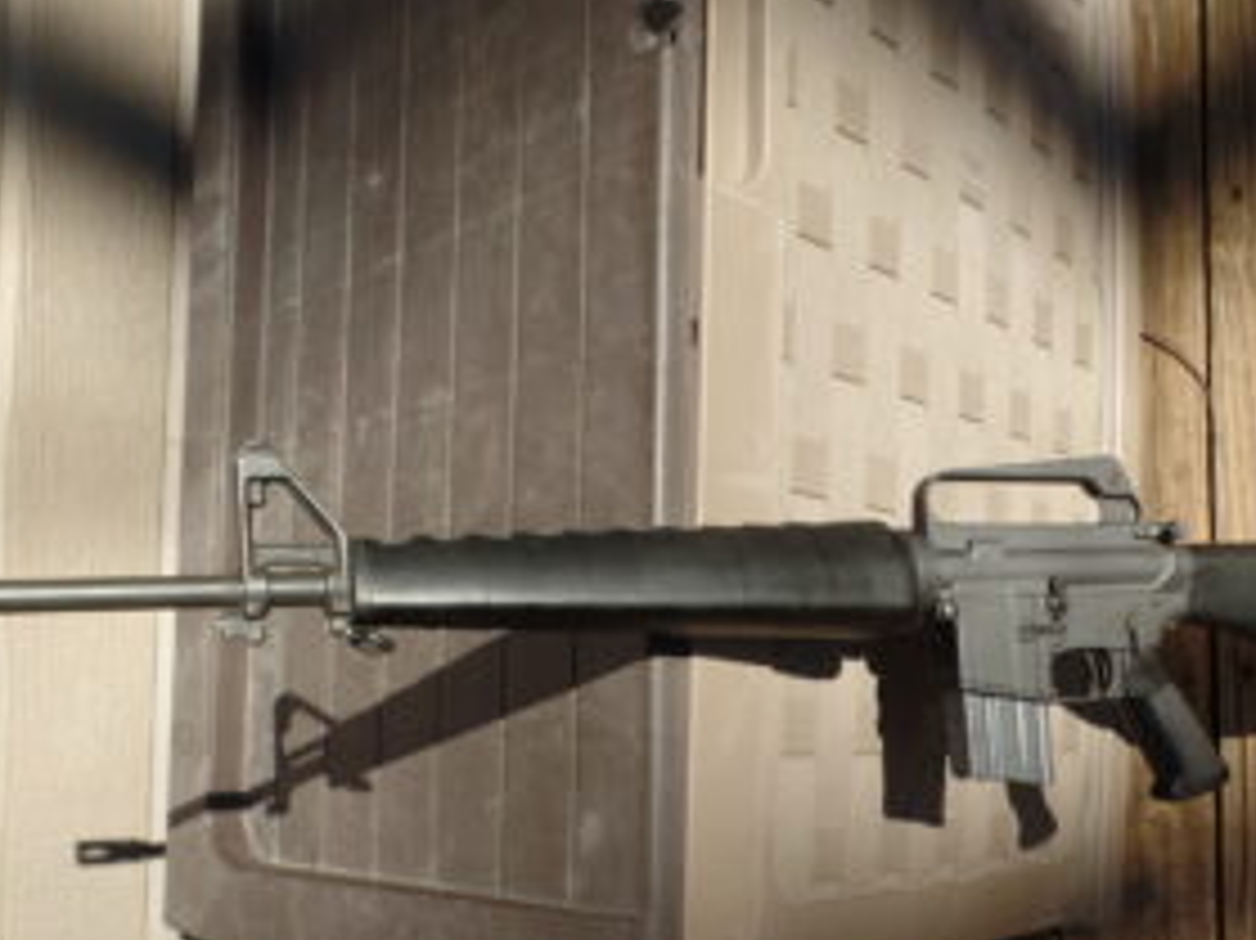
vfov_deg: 42.3
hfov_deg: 55.0
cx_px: 743
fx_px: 1197
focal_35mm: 33
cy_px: 639
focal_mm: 4.1
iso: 80
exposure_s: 1/500
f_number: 3.5
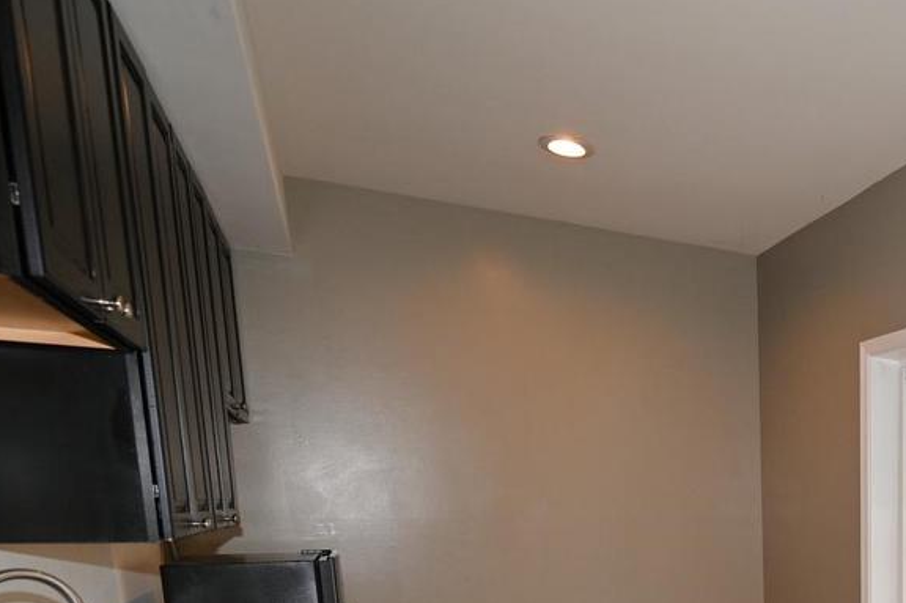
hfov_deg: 44.7
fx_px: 880
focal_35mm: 35
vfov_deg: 33.4
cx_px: 939
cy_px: 647
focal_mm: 14
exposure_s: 1/80
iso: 180
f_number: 4
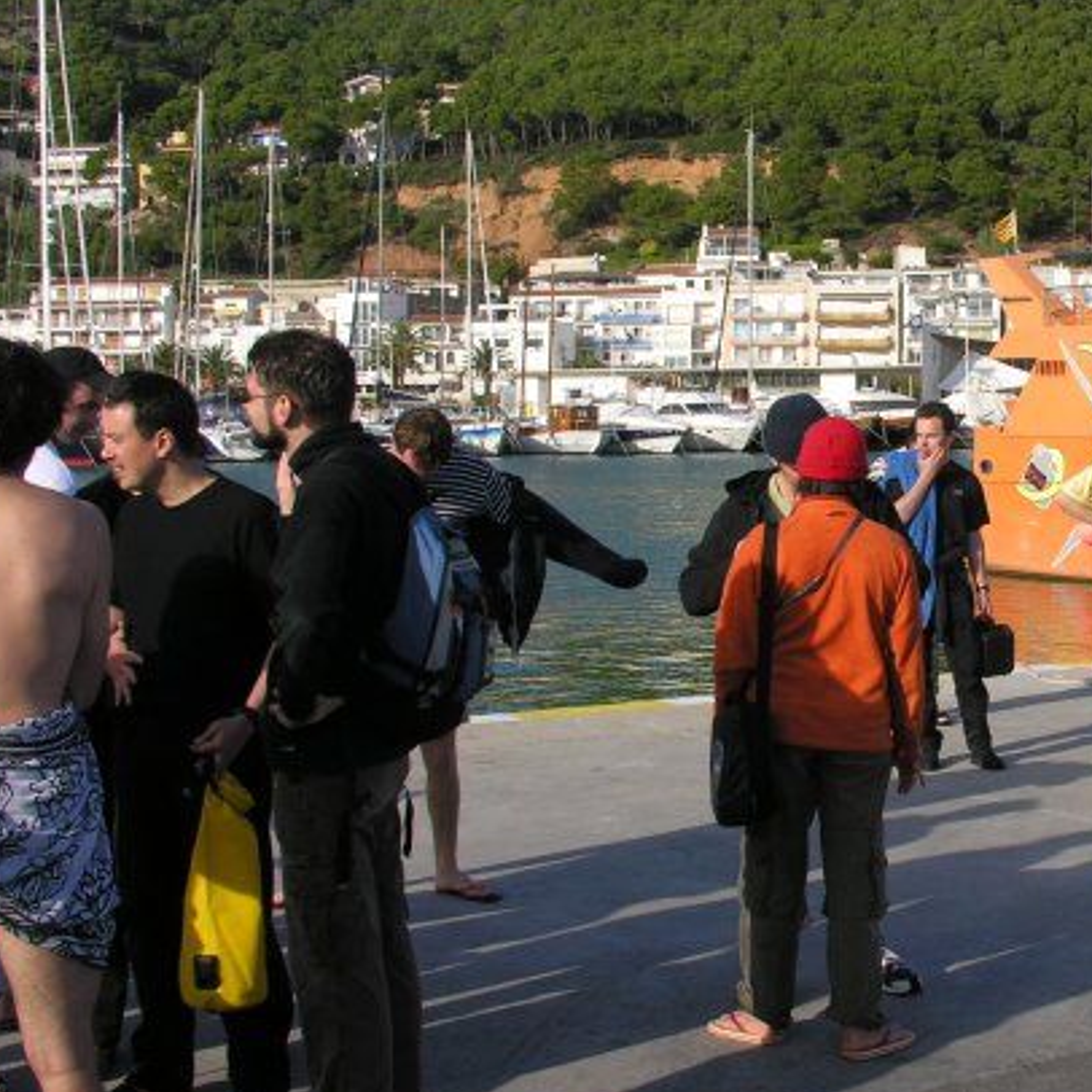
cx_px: 998
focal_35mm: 61
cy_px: 519
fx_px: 2177
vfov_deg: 28.2
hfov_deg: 27.1
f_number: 6.3
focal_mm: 8.9
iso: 50
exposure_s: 1/174
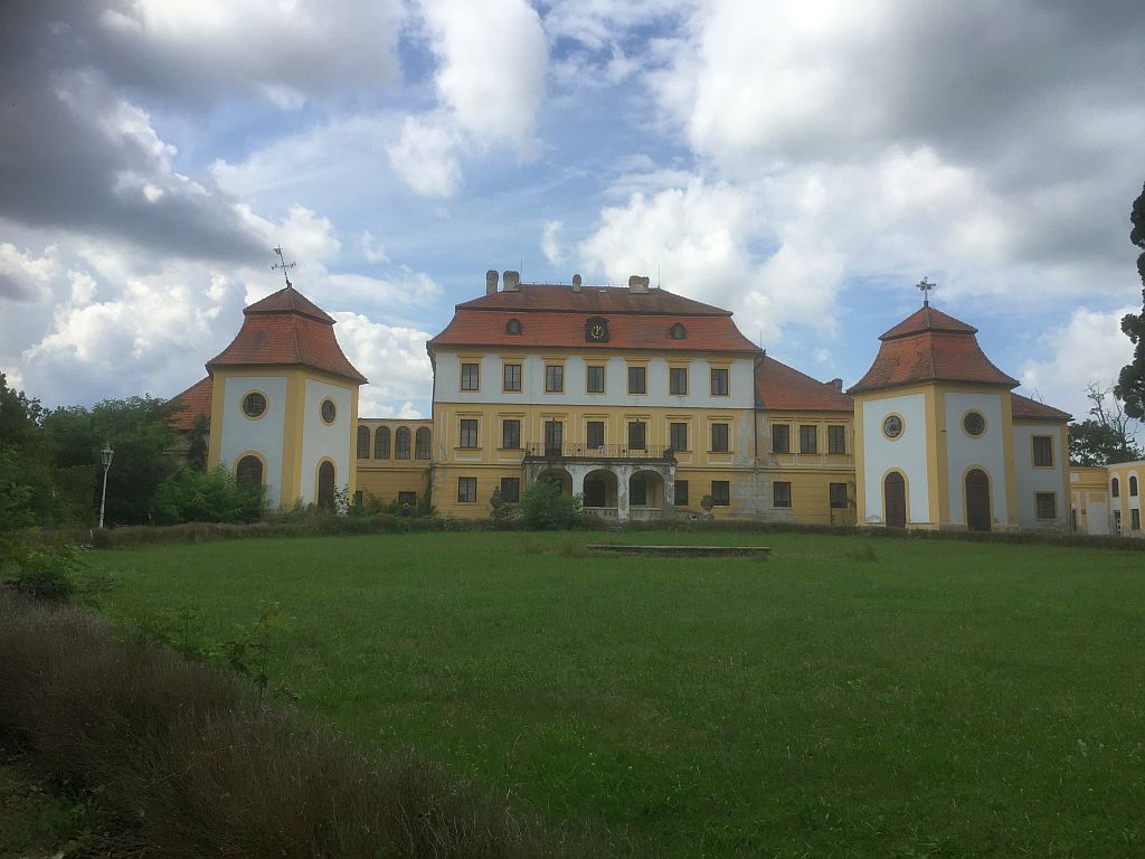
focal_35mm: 29
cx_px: 572
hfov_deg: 61.7
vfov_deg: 48.2
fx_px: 959
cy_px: 430
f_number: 2.2
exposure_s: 1/2326
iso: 32
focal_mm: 4.15
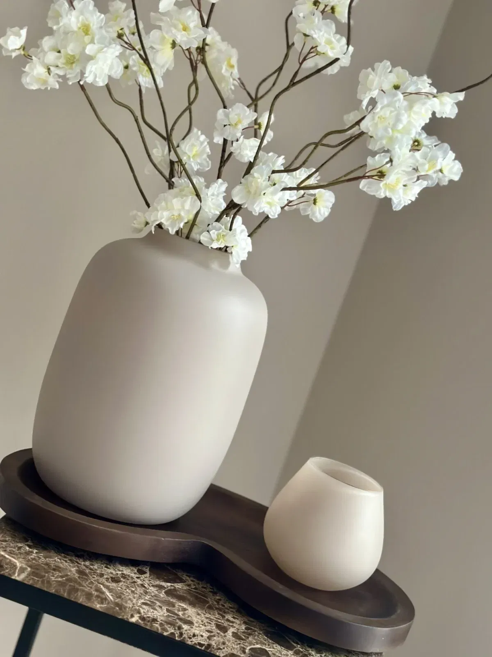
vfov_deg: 39.7
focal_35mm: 48
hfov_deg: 30.3
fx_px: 910
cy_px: 328
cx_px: 246
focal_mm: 6.86
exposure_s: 1/60
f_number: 1.78
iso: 320
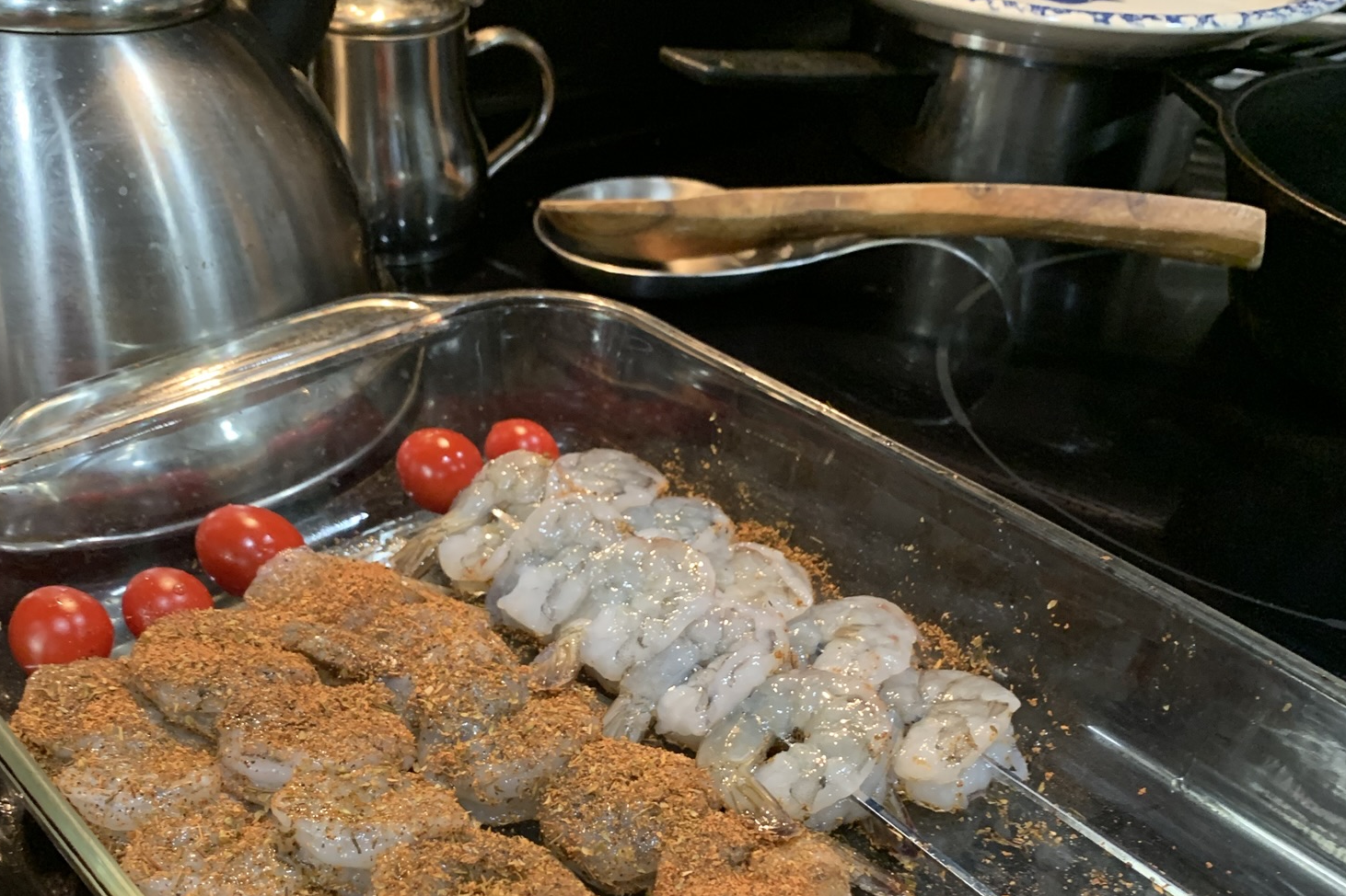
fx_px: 1383
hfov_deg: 51.9
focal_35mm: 37
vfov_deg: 35.3
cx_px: 664
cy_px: 648
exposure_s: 1/30
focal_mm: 4.25
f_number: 1.8
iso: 500
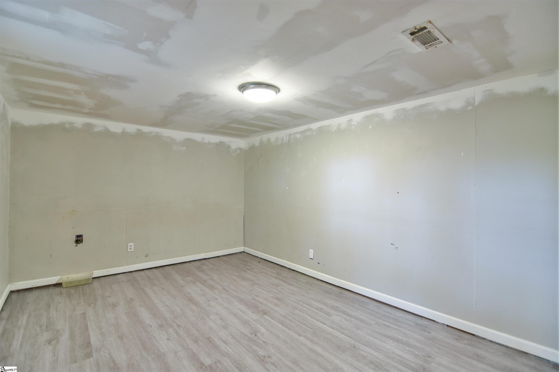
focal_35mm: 16
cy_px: 186
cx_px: 280
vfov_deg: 72.1
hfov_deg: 95.0
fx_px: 256
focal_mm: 11
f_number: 2.8
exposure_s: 1/2.5
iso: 100
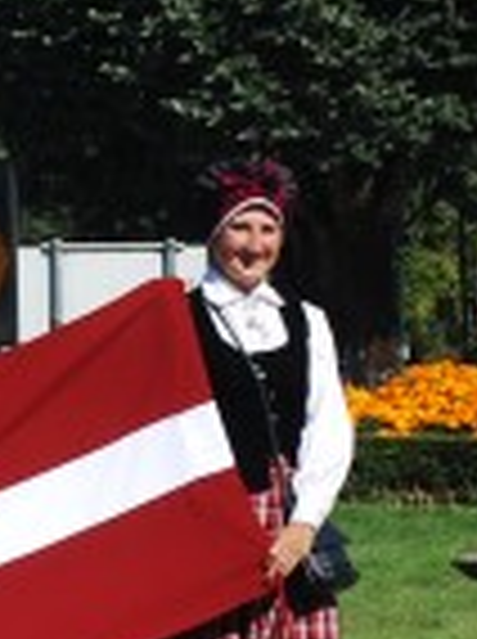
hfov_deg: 6.9
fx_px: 3907
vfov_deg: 9.3
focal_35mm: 212
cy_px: 362
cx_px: -76
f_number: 8
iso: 100
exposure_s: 1/250
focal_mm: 26
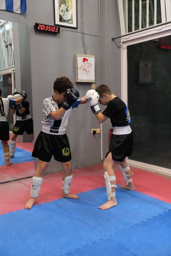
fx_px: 249
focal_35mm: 35
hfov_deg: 37.8
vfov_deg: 54.4
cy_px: 128
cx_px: 86
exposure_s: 1/250
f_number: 3.6
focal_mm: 23.3
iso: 8000
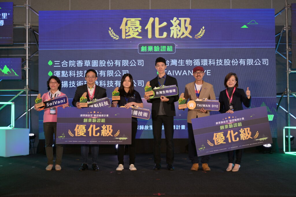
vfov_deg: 29.3
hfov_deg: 42.7
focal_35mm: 46
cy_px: 98
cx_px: 148
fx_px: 378
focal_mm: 46
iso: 450
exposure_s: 1/160
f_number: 4
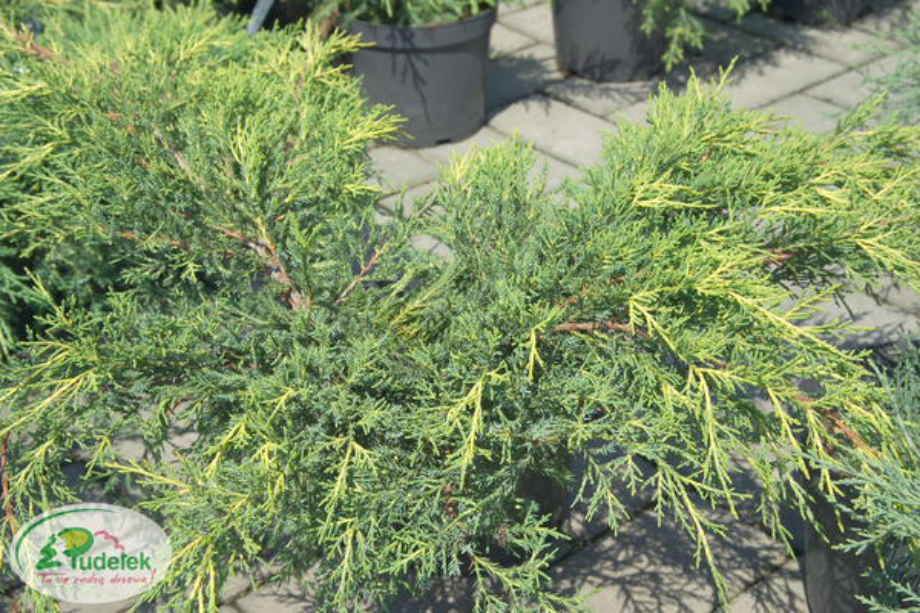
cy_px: 306
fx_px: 1533
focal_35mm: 60
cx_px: 460
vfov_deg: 22.6
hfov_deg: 33.4
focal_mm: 60
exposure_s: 1/90
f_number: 16
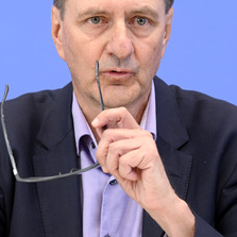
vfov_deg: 8.5
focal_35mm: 206
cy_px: 80
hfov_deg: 8.5
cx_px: 108
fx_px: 1596
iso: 3200
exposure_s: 1/400
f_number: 5
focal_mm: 120
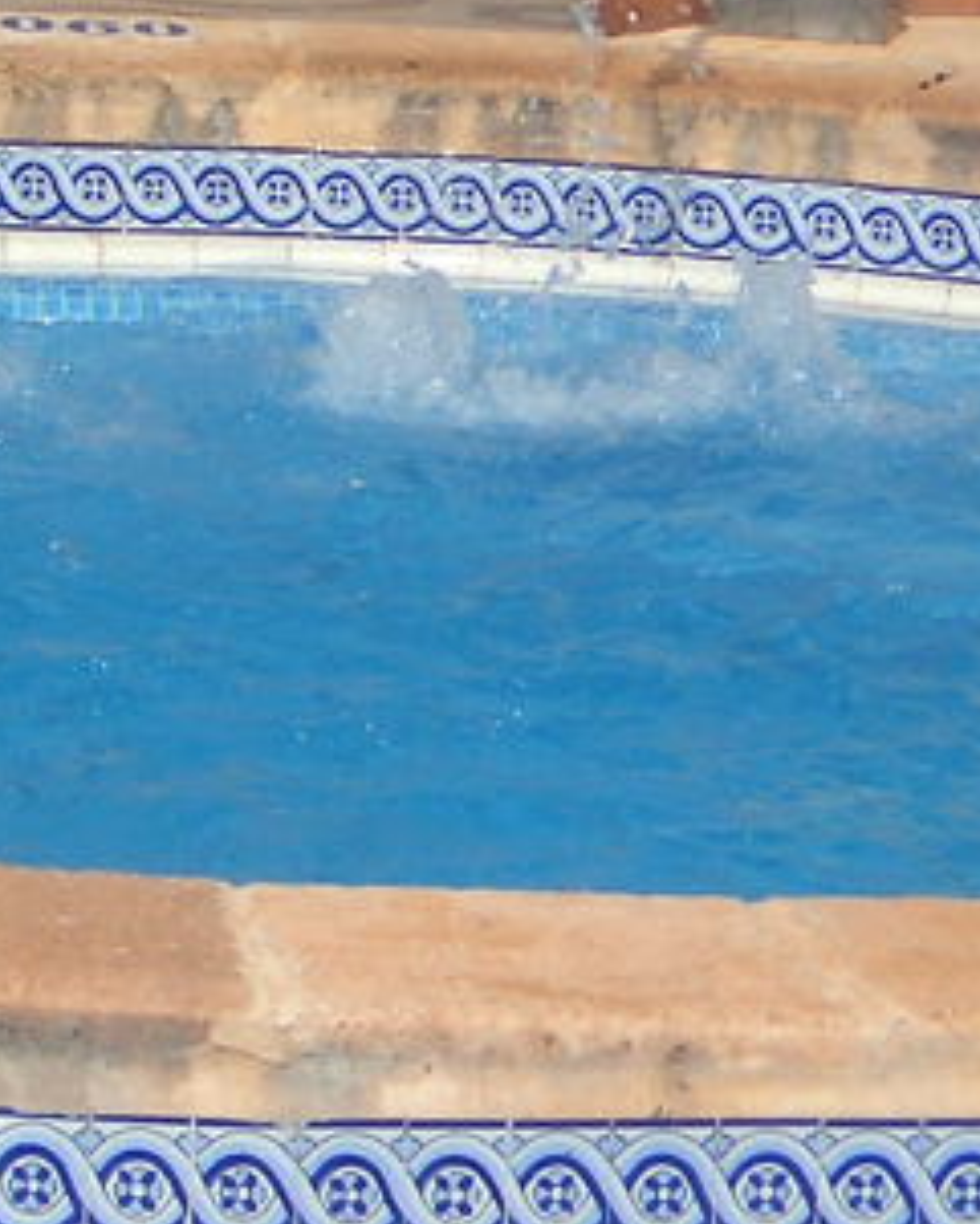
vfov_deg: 7.5
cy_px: -26
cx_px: 569
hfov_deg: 6.0
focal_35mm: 257
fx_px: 9313
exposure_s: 1/500
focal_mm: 14.6
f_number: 7
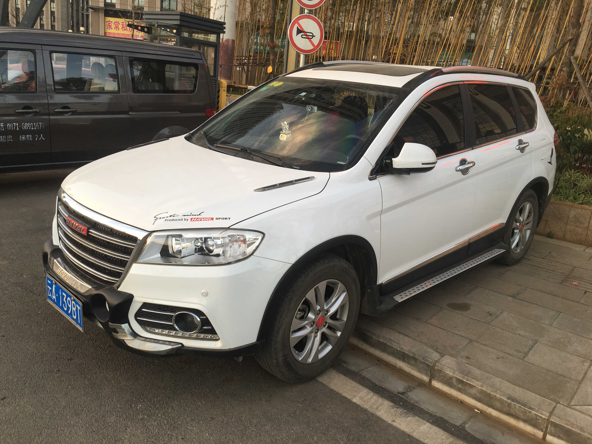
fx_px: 496
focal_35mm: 29
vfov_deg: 48.2
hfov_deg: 61.7
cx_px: 296
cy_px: 222
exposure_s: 1/50
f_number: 2.2
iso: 32
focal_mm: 4.15
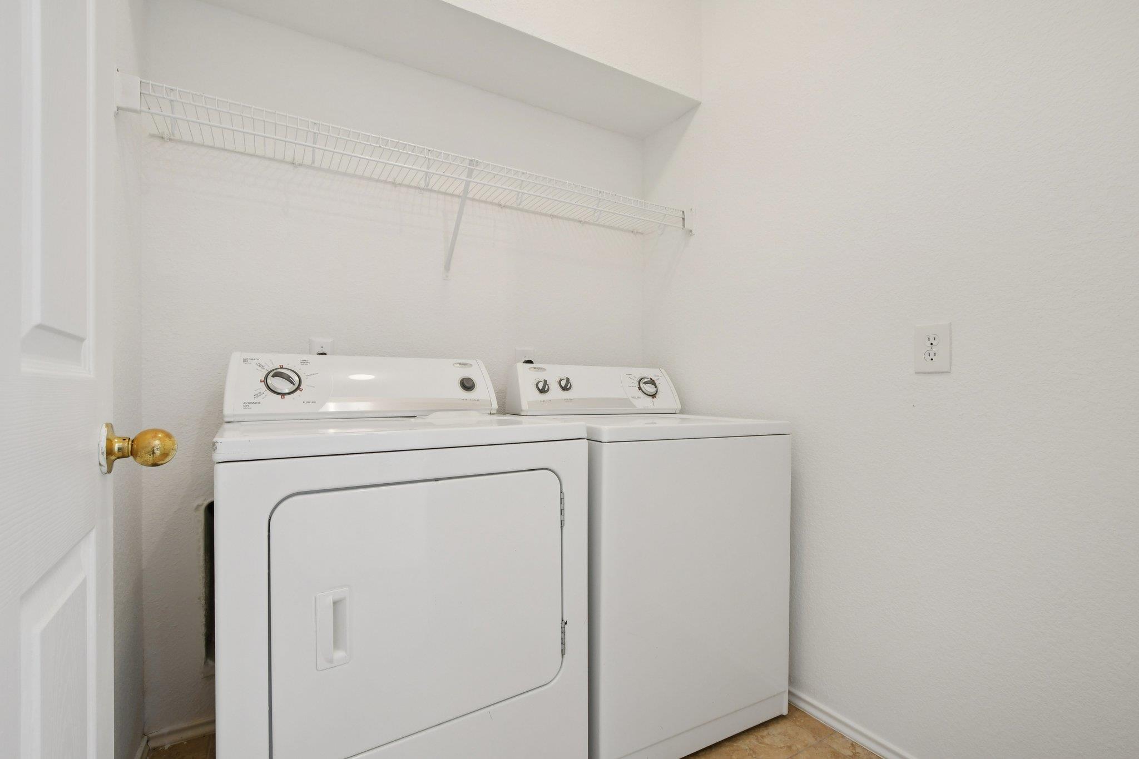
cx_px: 570
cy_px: 380
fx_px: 475
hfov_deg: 100.4
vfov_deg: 77.3
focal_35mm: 15
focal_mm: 10
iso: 400
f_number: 8
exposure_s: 1/20
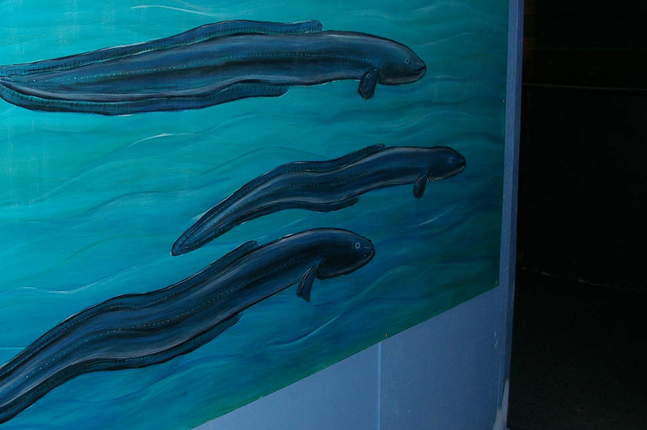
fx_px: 808
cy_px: 171
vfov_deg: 29.7
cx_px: 197
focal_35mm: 45
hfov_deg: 42.8
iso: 400
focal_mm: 18
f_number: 4
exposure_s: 1/30
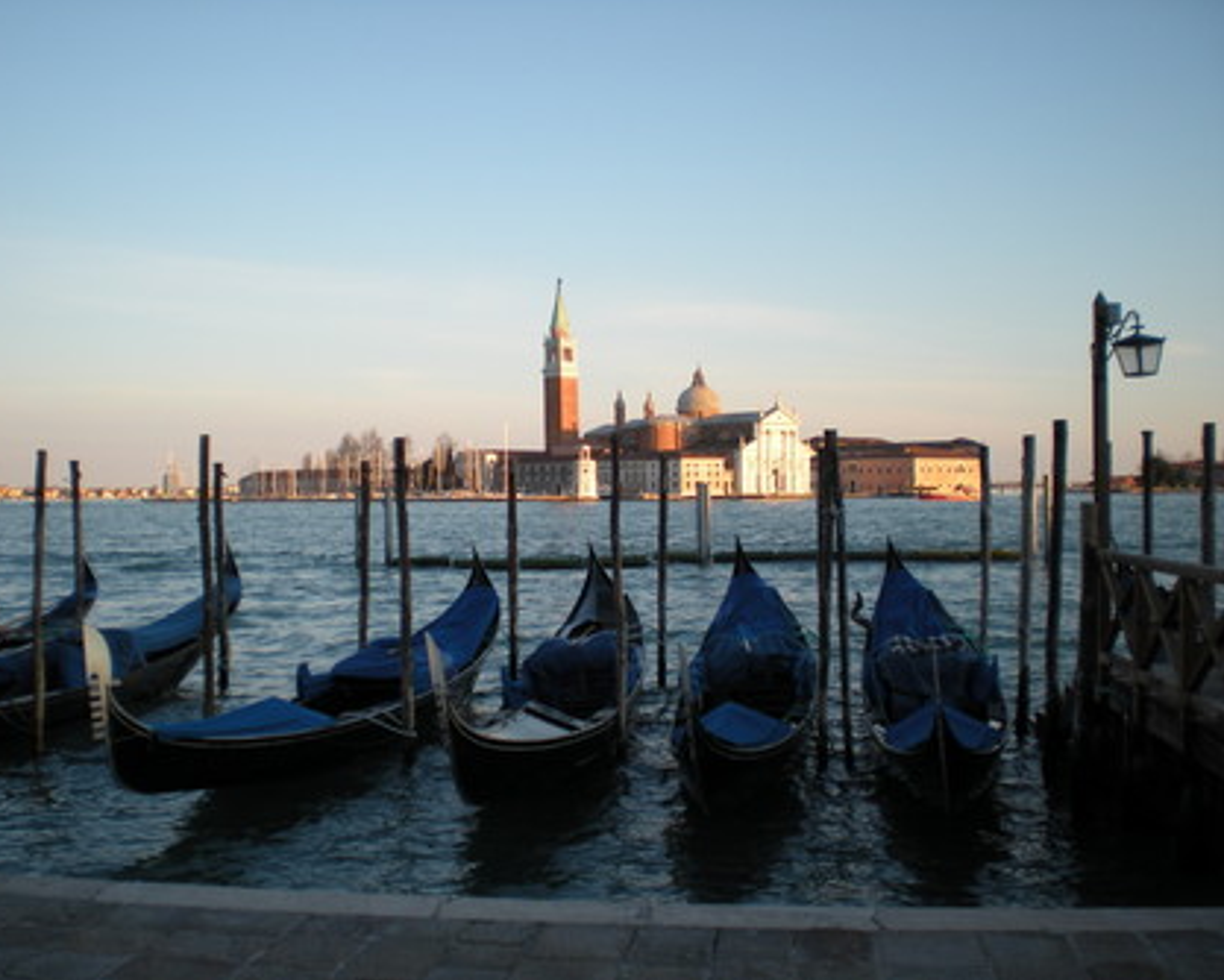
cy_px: 487
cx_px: 572
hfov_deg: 45.7
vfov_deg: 37.4
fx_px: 1450
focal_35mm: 40
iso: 64
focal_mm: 6.3
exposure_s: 1/215
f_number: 3.1
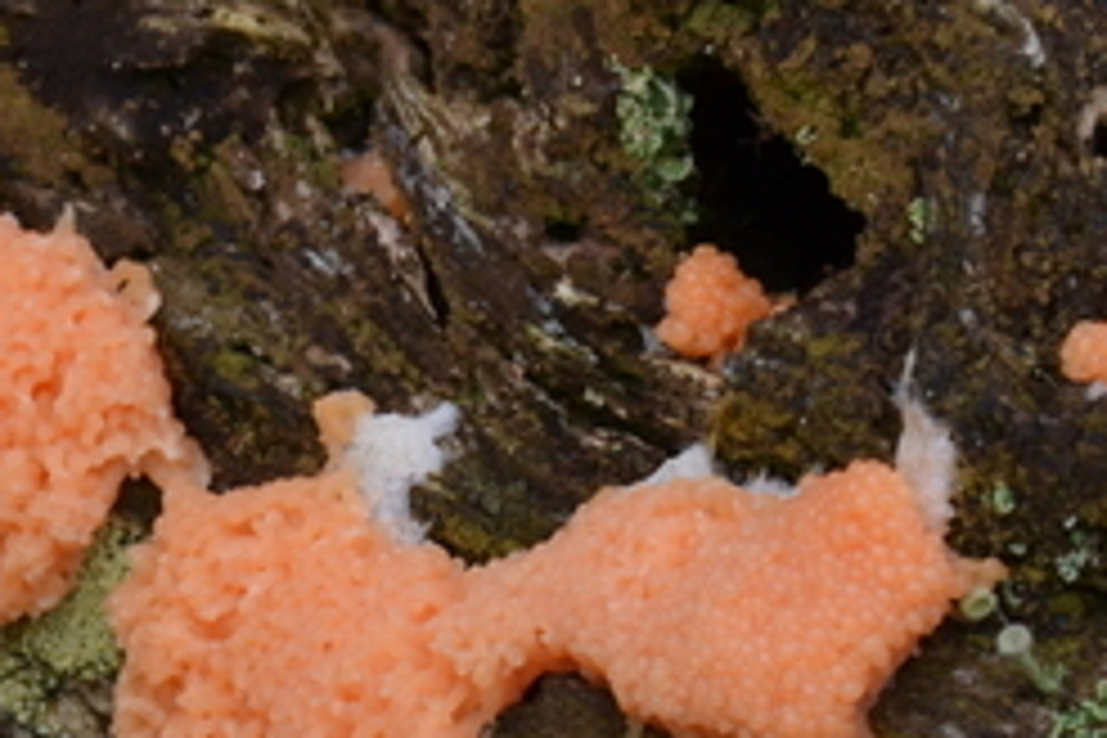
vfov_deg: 3.3
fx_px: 12749
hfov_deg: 5.0
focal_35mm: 415
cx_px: 184
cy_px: 632
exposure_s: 1/400
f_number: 14
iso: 800
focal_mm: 85
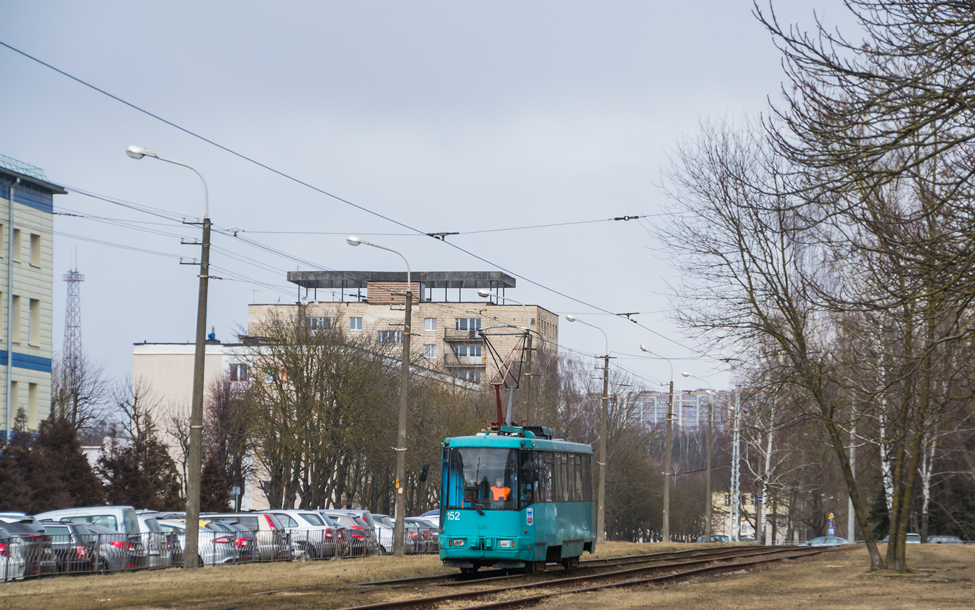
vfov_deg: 9.3
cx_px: 488
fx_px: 3747
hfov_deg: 14.8
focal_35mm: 141
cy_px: 317
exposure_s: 1/640
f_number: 5.6
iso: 400
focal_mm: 92
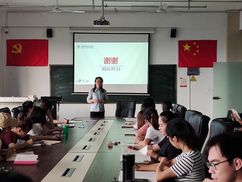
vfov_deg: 28.6
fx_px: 357
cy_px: 91
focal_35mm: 51
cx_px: 121
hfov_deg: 37.5
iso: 201
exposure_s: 1/50
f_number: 1.79
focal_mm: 4.74
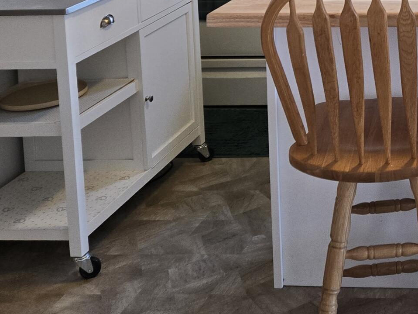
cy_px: -116
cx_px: 500
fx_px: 870
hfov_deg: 24.5
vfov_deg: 18.7
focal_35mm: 72
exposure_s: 1/120
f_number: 1.8
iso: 160
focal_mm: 5.4
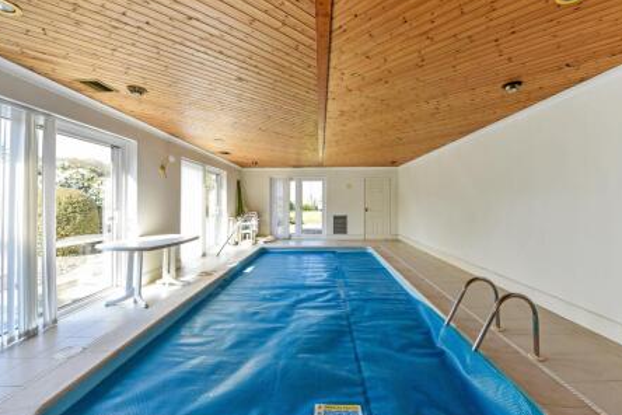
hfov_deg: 100.3
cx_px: 324
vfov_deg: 77.3
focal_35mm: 15
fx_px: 259
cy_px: 210
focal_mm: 14
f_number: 7.1
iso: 400
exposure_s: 1/200
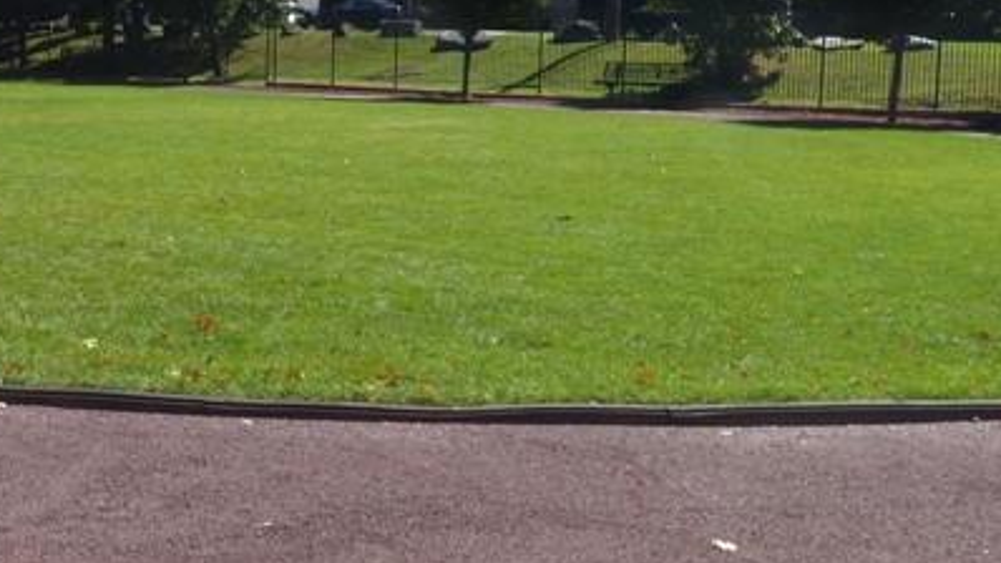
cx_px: 83
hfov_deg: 34.9
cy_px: 194
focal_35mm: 56
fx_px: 1487
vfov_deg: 21.4
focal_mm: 3.58
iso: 100
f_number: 5
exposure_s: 1/400
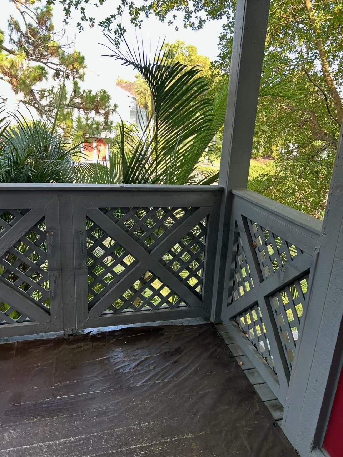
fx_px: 344
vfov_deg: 67.3
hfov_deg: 53.1
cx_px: 172
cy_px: 228
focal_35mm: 26
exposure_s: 1/121
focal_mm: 5.7
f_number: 1.5
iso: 40
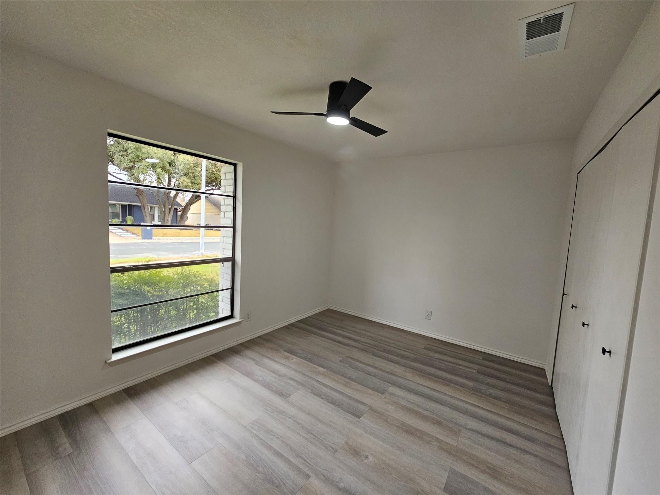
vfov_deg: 89.9
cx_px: 330
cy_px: 248
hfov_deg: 106.2
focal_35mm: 13
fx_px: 248
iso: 100
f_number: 2.2
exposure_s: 1/100
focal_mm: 2.2
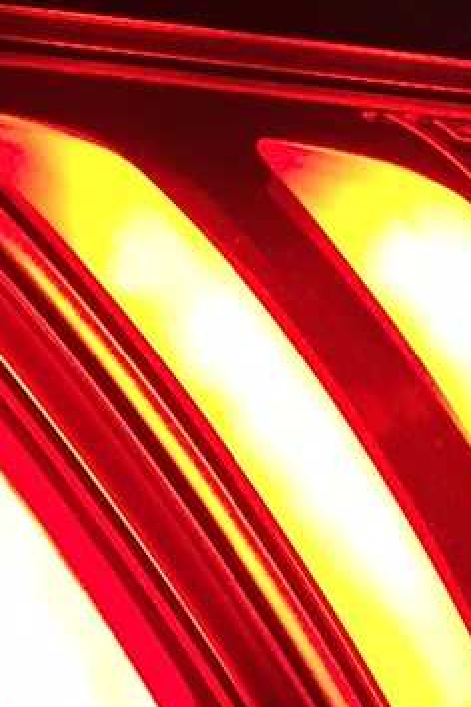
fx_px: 2728
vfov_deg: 14.8
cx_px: -176
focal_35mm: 139
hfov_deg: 9.7
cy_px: 387
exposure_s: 1/30
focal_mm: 4.15
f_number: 2.2
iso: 250
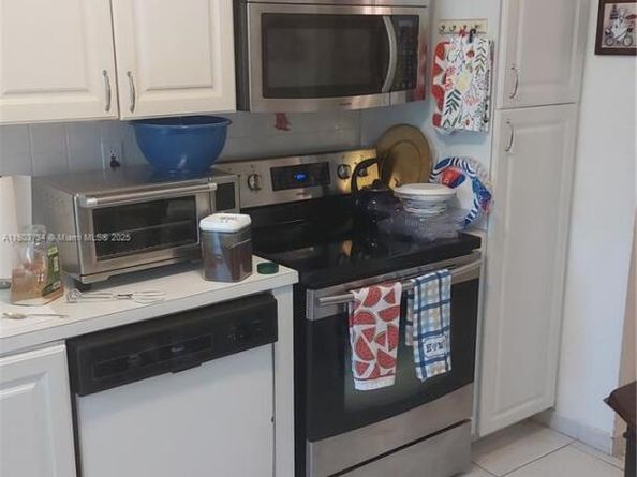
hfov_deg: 71.6
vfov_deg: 56.8
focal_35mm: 24
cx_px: 318
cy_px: 238
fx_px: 441
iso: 250
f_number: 1.8
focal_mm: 5.23
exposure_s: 1/120
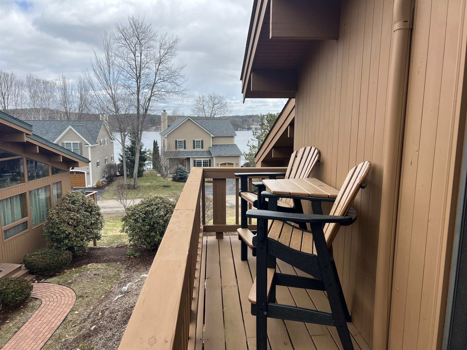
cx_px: 234
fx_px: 351
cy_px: 175
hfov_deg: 67.3
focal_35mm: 26
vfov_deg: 53.1
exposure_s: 1/1038
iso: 50
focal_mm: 5.7
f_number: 1.5
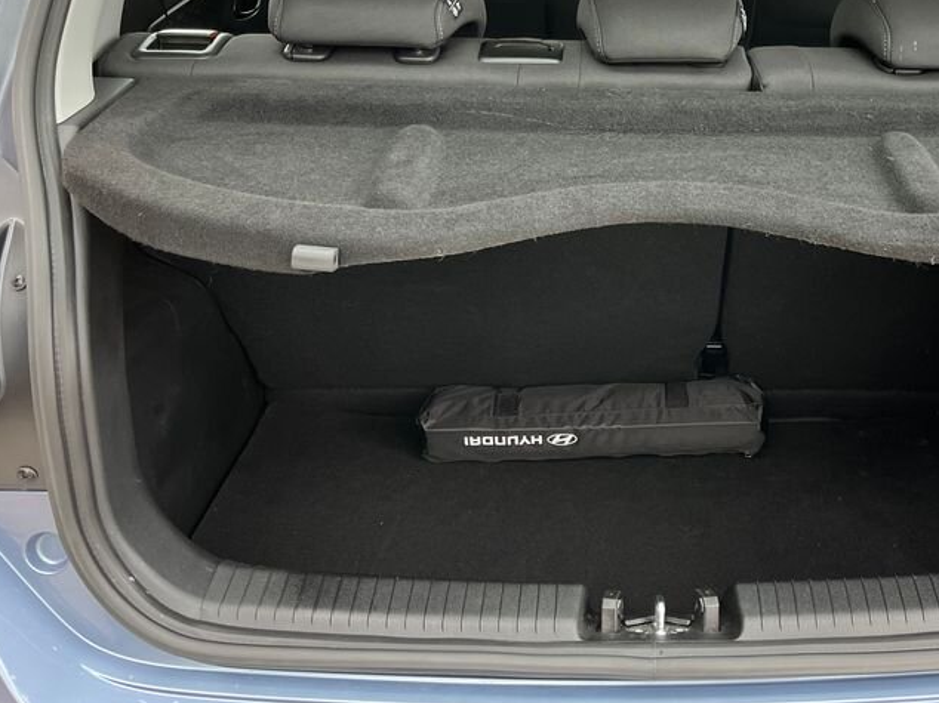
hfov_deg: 43.7
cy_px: 158
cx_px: 680
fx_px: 1139
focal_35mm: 42
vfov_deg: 33.5
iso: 125
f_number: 1.6
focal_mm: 5.1
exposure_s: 1/121
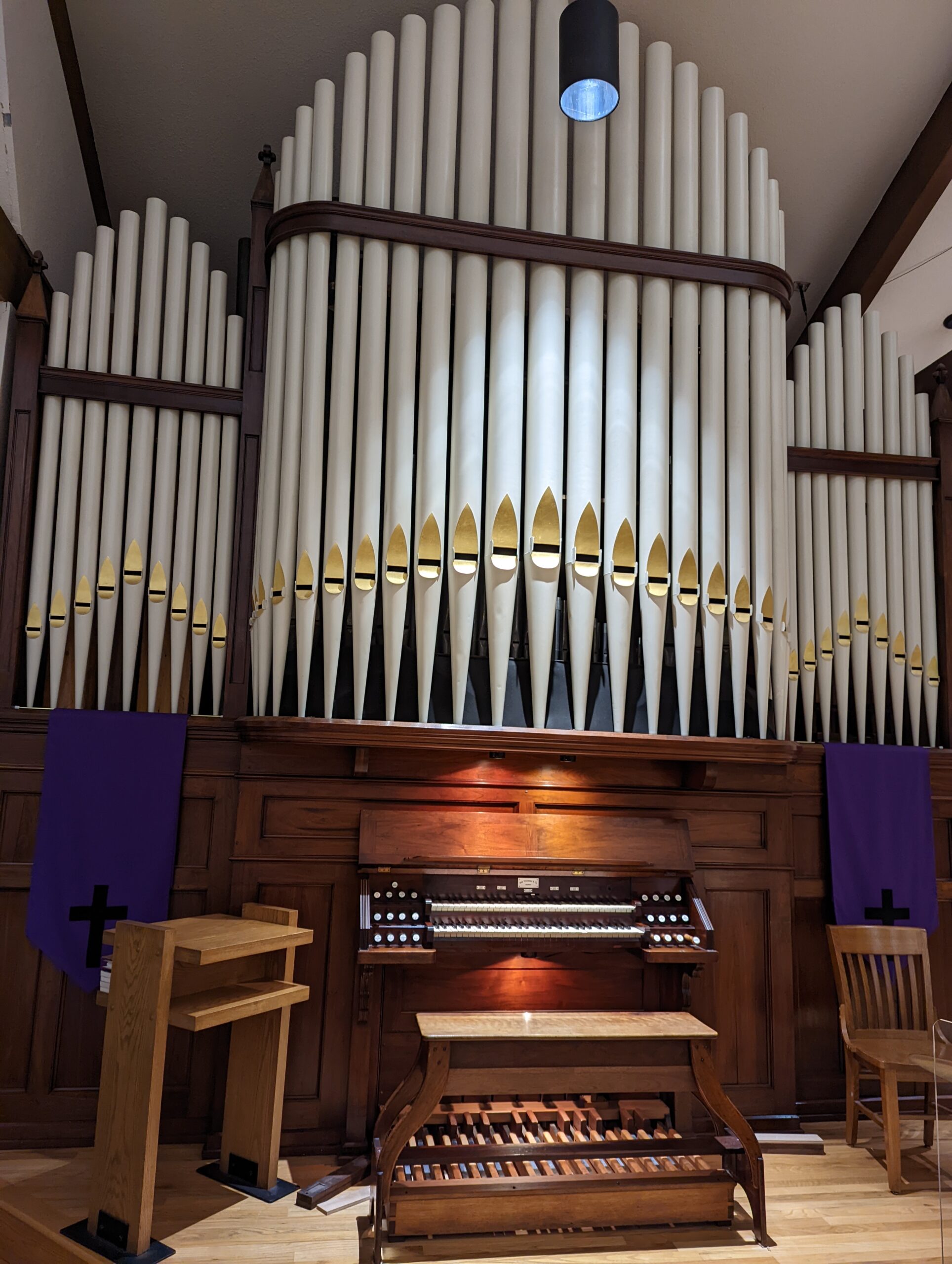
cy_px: 632
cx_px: 476
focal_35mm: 24
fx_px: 878
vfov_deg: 71.5
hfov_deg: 56.9
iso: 221
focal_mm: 6.81
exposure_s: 1/40
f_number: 1.85
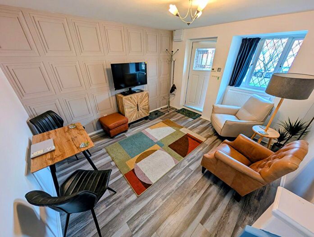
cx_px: 157
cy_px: 118
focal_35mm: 12
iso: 53
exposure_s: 1/57.1
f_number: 1.7
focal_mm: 2.02
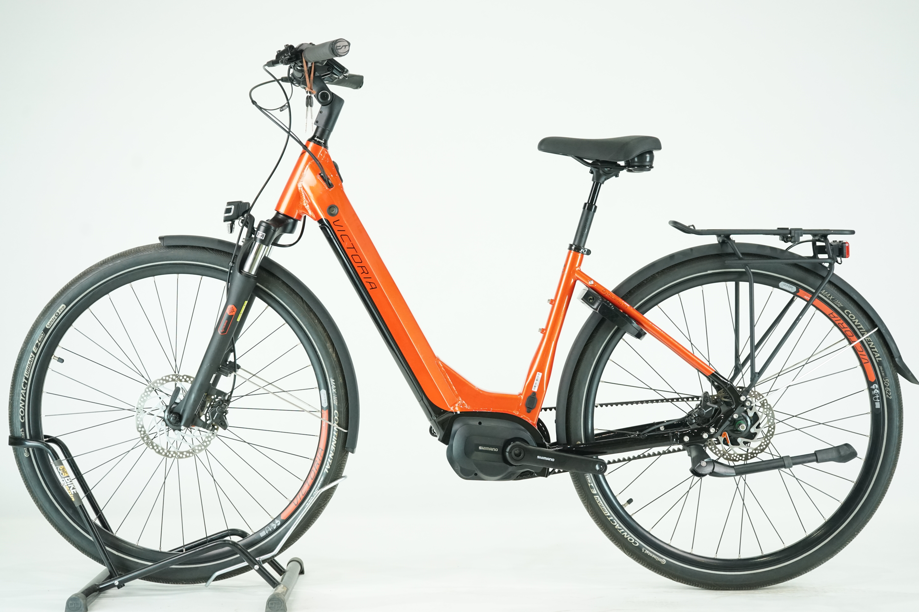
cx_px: 460
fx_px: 1404
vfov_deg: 24.6
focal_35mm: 55
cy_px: 306
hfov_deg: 36.2
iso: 2500
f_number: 5.6
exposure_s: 1/200
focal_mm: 55
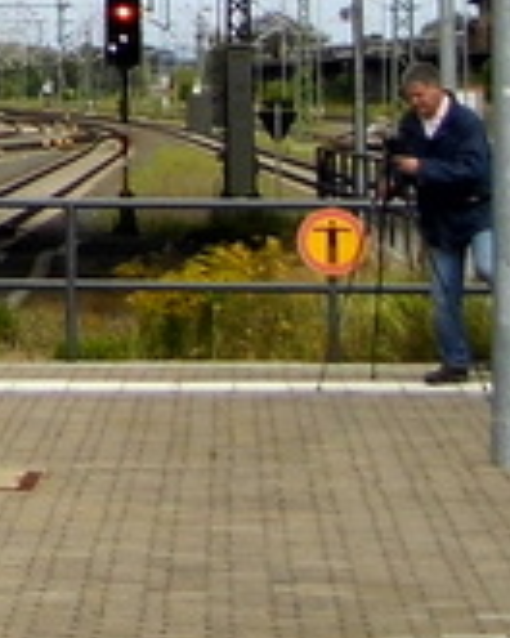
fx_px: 3057
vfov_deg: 11.7
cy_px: -79
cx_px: -811
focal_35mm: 162
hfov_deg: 8.5
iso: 100
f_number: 3.3
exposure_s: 1/980
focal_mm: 6.1
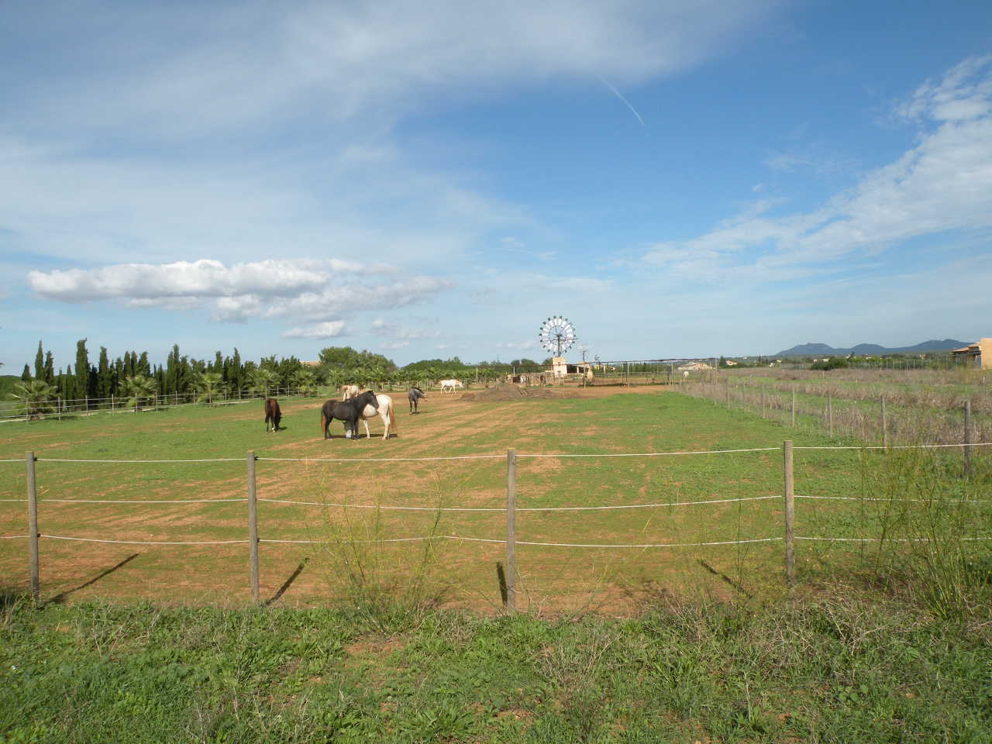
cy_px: 372
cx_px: 496
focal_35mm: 27
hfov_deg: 65.3
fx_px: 774
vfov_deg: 51.4
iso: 64
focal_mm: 4.7
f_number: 7.1
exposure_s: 1/270
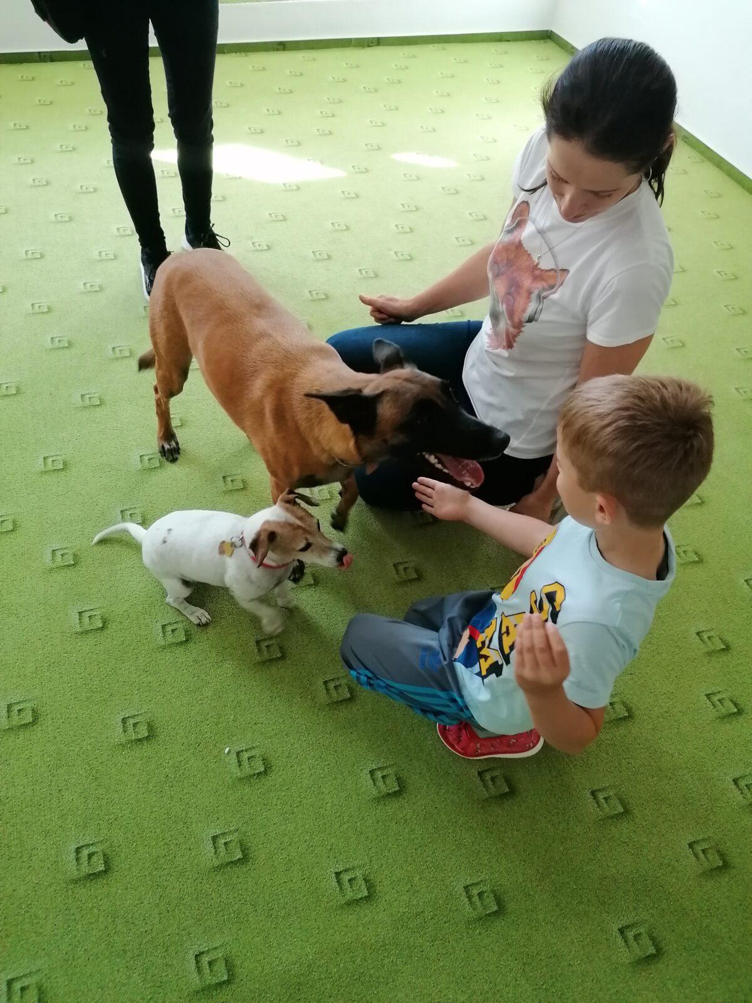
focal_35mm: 27
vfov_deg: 65.3
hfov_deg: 51.4
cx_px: 376
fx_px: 782
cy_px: 502
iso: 400
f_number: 1.8
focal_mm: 4.75
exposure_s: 1/100
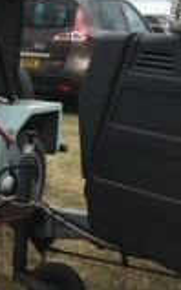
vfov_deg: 16.8
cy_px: 91
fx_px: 981
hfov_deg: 9.9
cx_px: -155
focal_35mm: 124
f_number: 2.2
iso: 25
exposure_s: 1/1148
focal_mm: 4.15
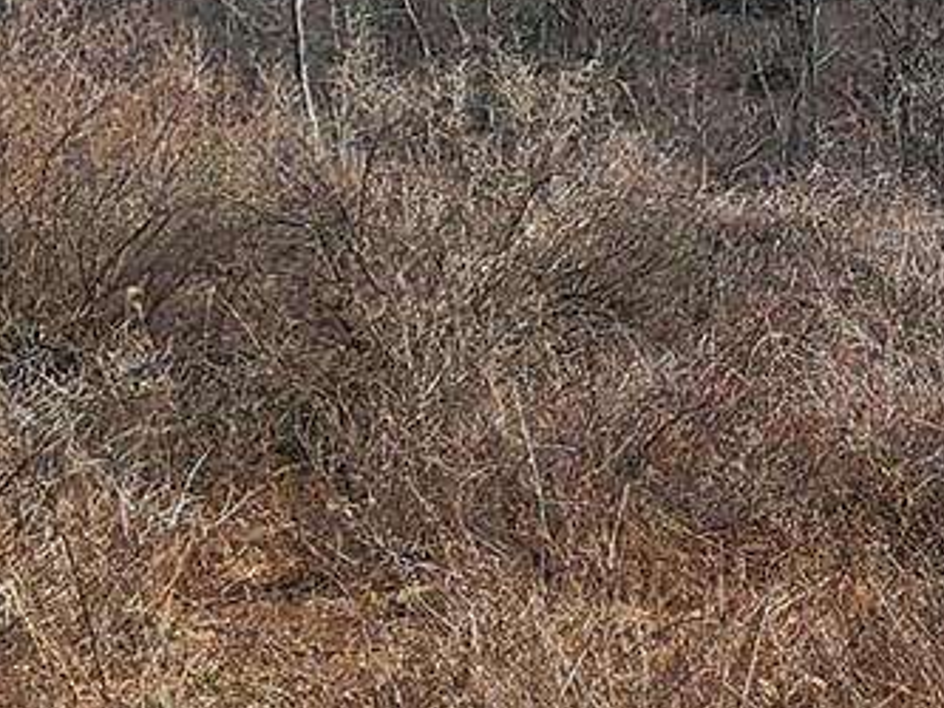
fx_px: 2182
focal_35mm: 80
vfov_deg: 18.3
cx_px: 1670
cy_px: 184
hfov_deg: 19.0
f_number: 2.2
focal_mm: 2.2
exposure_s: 1/2450
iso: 50
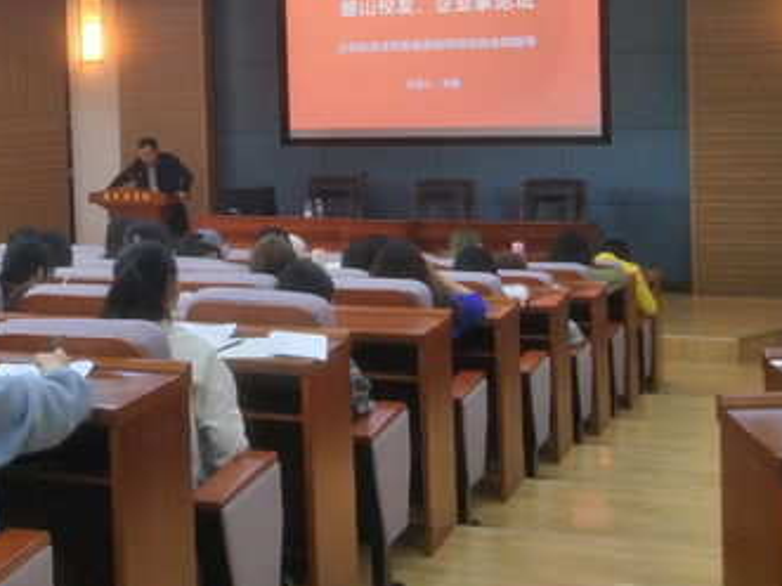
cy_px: 121
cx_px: 85
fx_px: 1310
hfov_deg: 31.7
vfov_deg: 24.8
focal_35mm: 58
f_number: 1.7
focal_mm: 4.1
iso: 206
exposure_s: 1/33
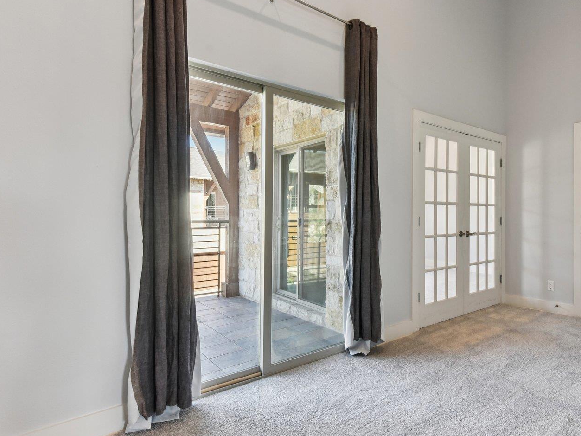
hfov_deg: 73.9
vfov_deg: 61.1
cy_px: 216
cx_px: 390
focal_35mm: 22
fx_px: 369
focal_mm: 14
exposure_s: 1/20
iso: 400
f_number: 8
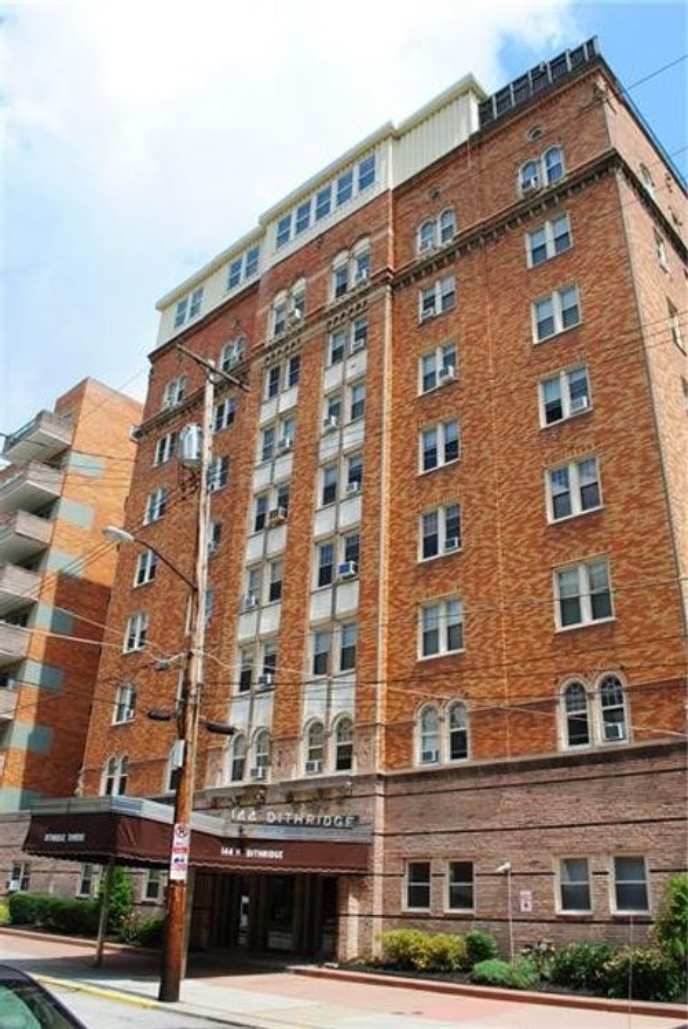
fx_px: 773
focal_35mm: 27
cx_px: 344
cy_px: 514
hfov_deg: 48.0
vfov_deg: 67.3
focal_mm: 18
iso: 180
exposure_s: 1/250
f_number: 10
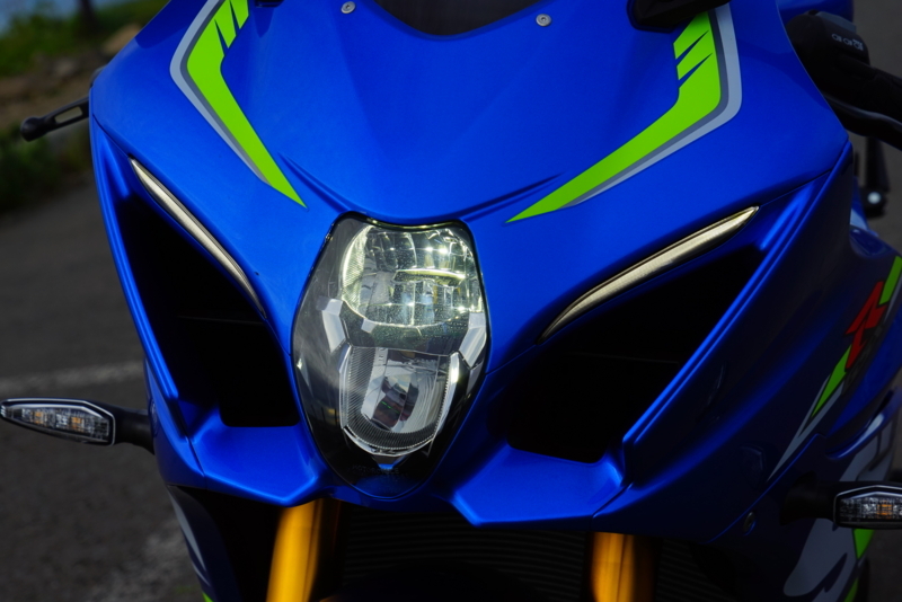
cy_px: 301
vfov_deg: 15.2
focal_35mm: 90
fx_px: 2256
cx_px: 451
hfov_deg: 22.6
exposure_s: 1/160
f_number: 11
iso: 100
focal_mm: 90
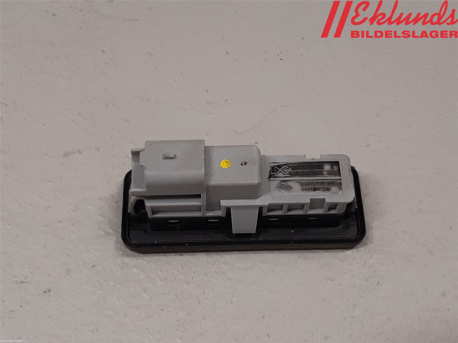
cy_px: 172
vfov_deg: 53.1
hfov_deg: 67.3
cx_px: 229
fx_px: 344
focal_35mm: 26
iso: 80
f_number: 1.7
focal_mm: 3.93
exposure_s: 1/50
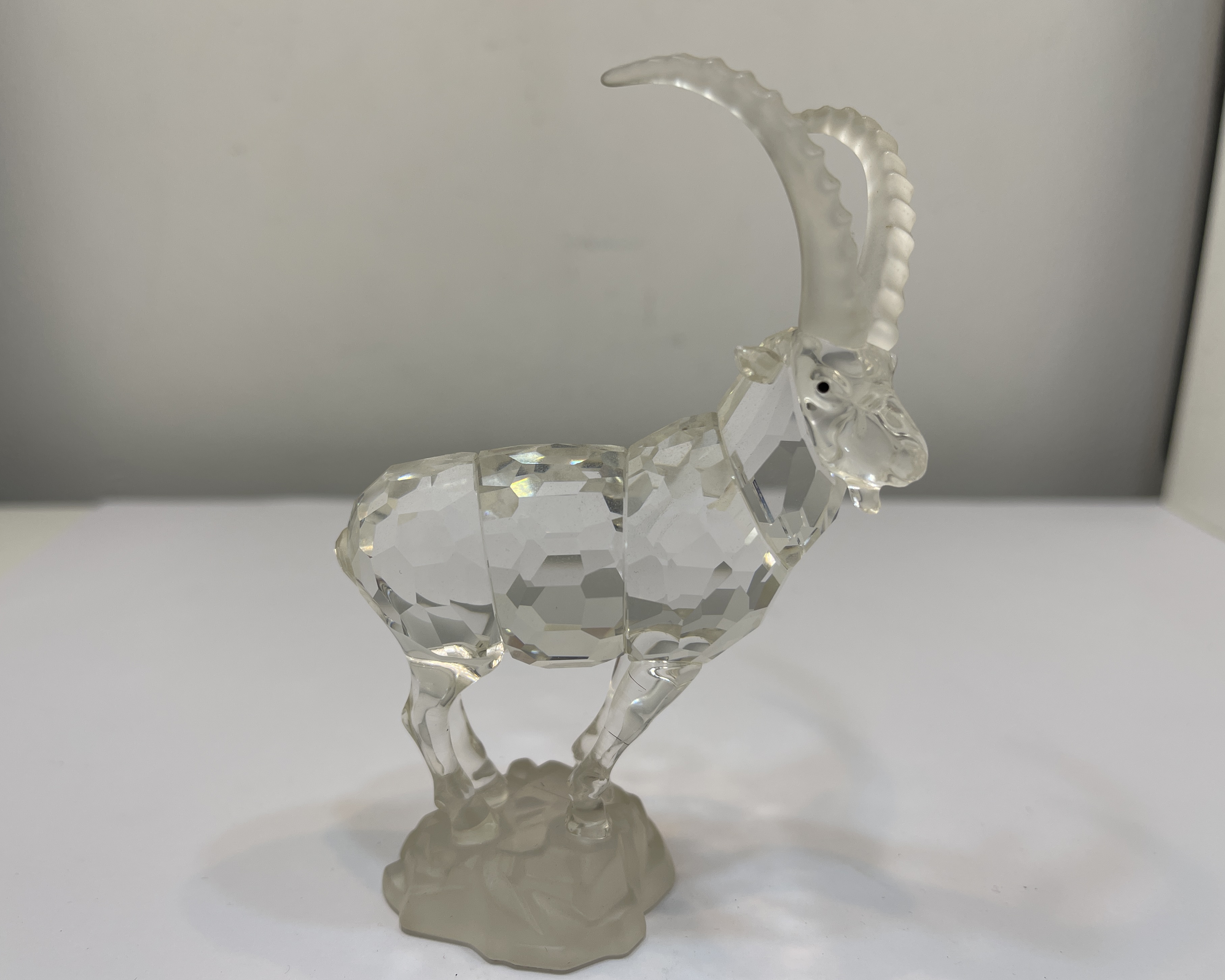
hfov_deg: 64.0
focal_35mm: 27
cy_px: 498
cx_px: 560
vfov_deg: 53.2
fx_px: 979
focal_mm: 5.1
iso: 32
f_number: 1.6
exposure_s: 1/445
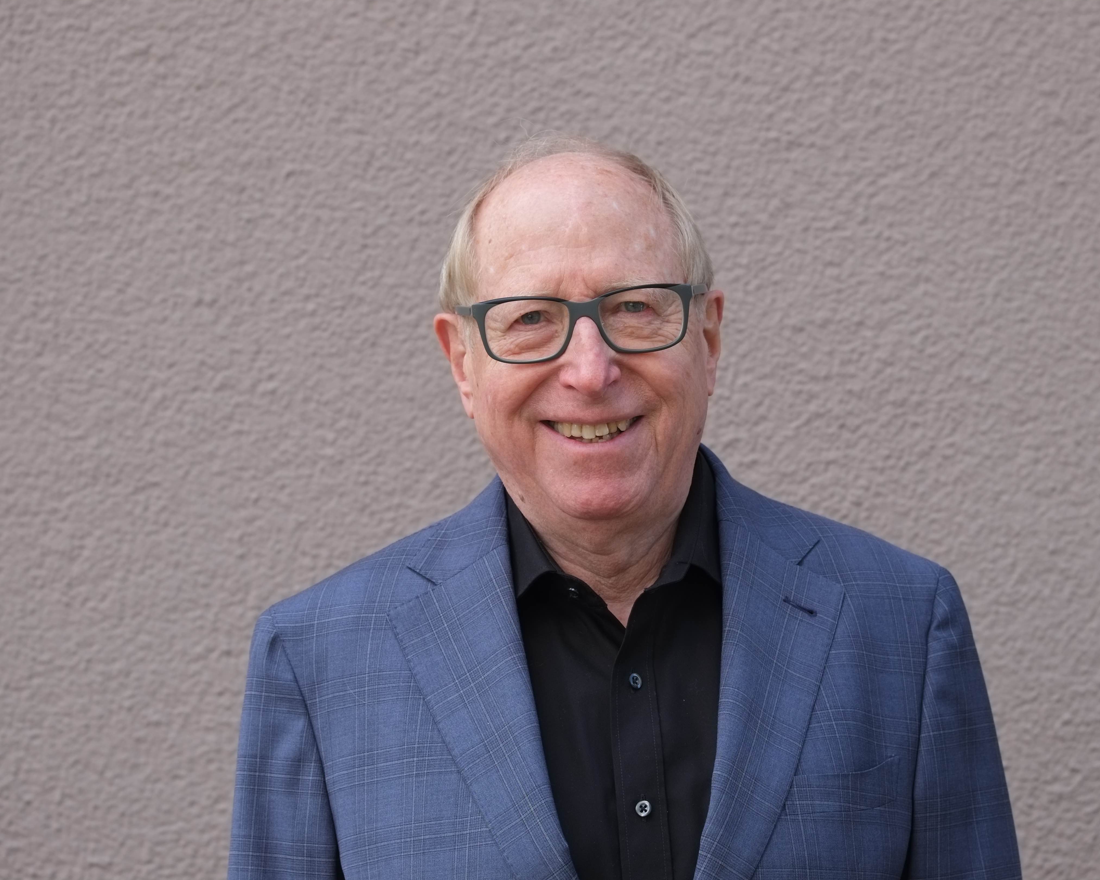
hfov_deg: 20.4
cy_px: 439
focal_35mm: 94
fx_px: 3060
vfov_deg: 16.4
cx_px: 599
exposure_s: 1/140
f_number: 5
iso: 200
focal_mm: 55
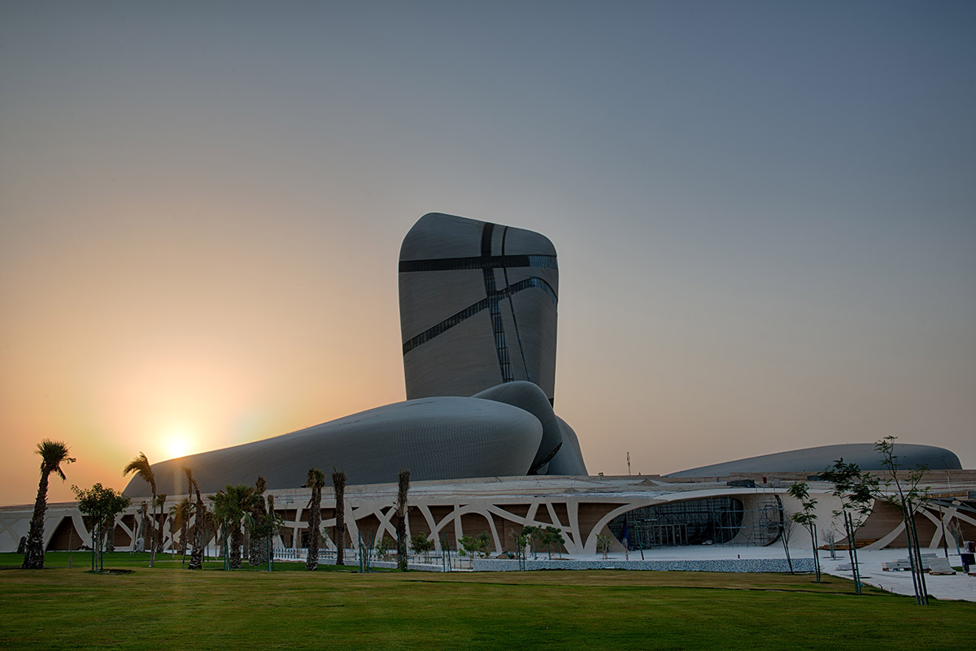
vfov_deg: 42.4
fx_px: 841
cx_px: 488
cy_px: 326
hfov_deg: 60.3
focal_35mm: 31
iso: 50
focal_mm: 31
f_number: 11
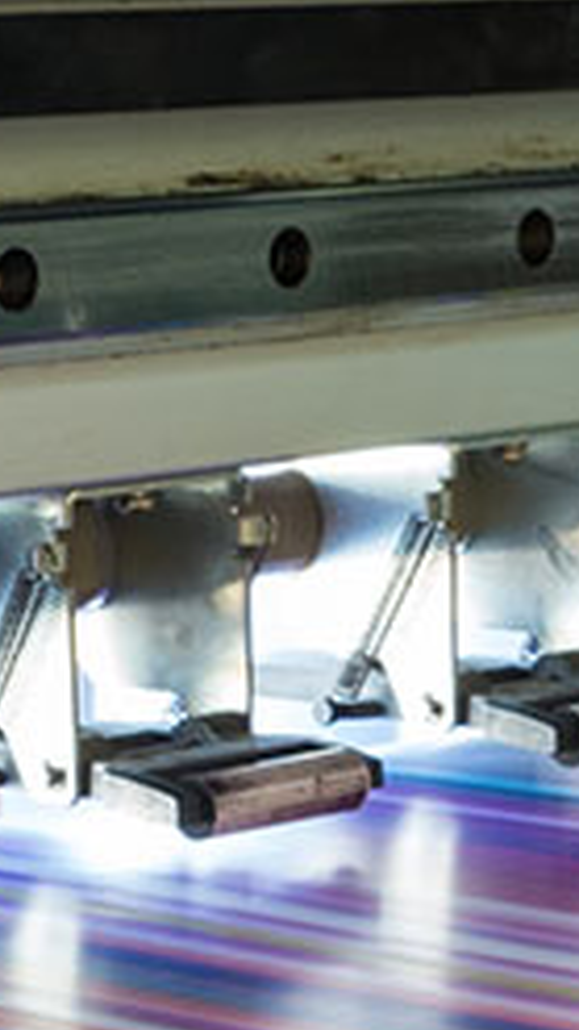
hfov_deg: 7.1
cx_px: 454
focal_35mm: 170
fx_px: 4638
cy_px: 1145
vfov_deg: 12.4
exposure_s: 2
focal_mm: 26.5
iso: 100
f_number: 13
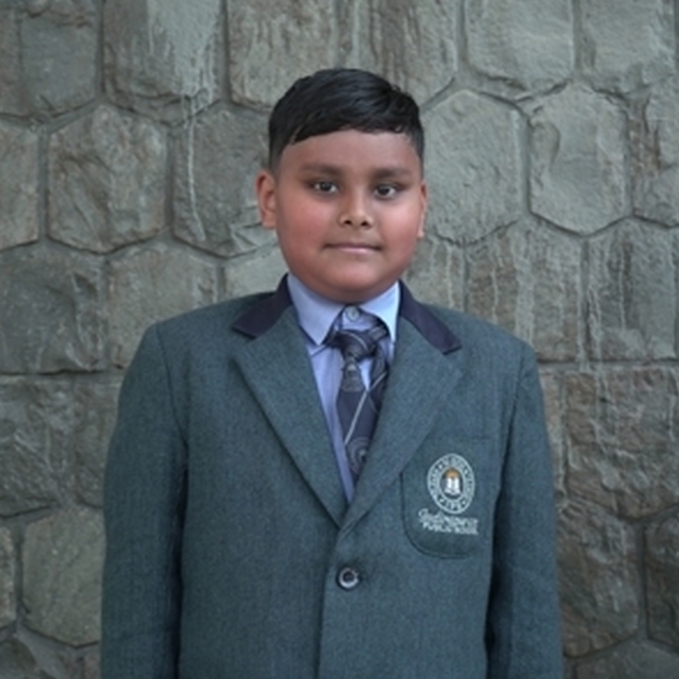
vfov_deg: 24.3
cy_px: 320
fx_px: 1576
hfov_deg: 24.3
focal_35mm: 71
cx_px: 337
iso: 320
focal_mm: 55
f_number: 7.1
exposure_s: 1/125
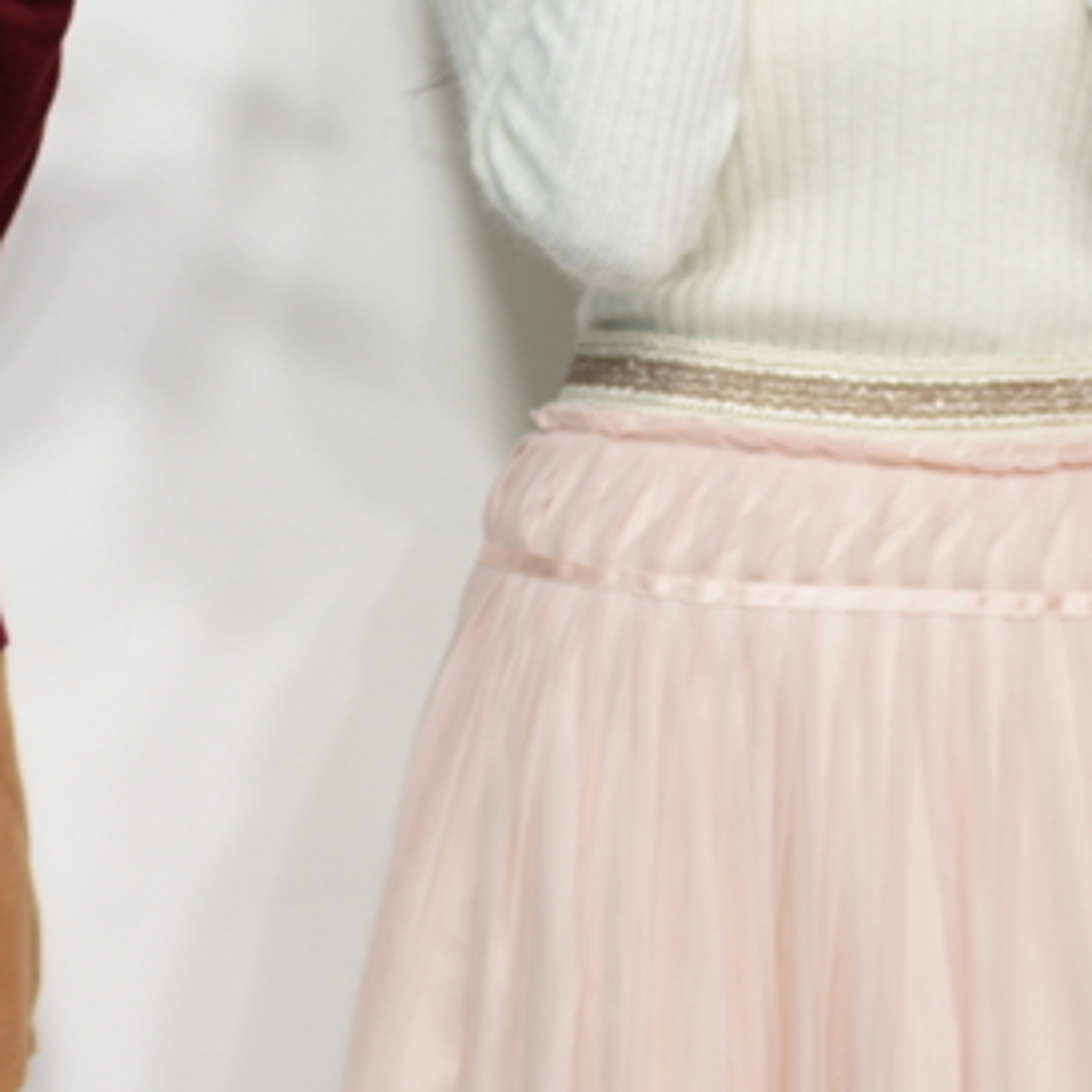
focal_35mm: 143
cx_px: 295
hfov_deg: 12.2
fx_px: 5104
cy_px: 267
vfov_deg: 12.2
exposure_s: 1/200
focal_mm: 30
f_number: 1.8
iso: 100
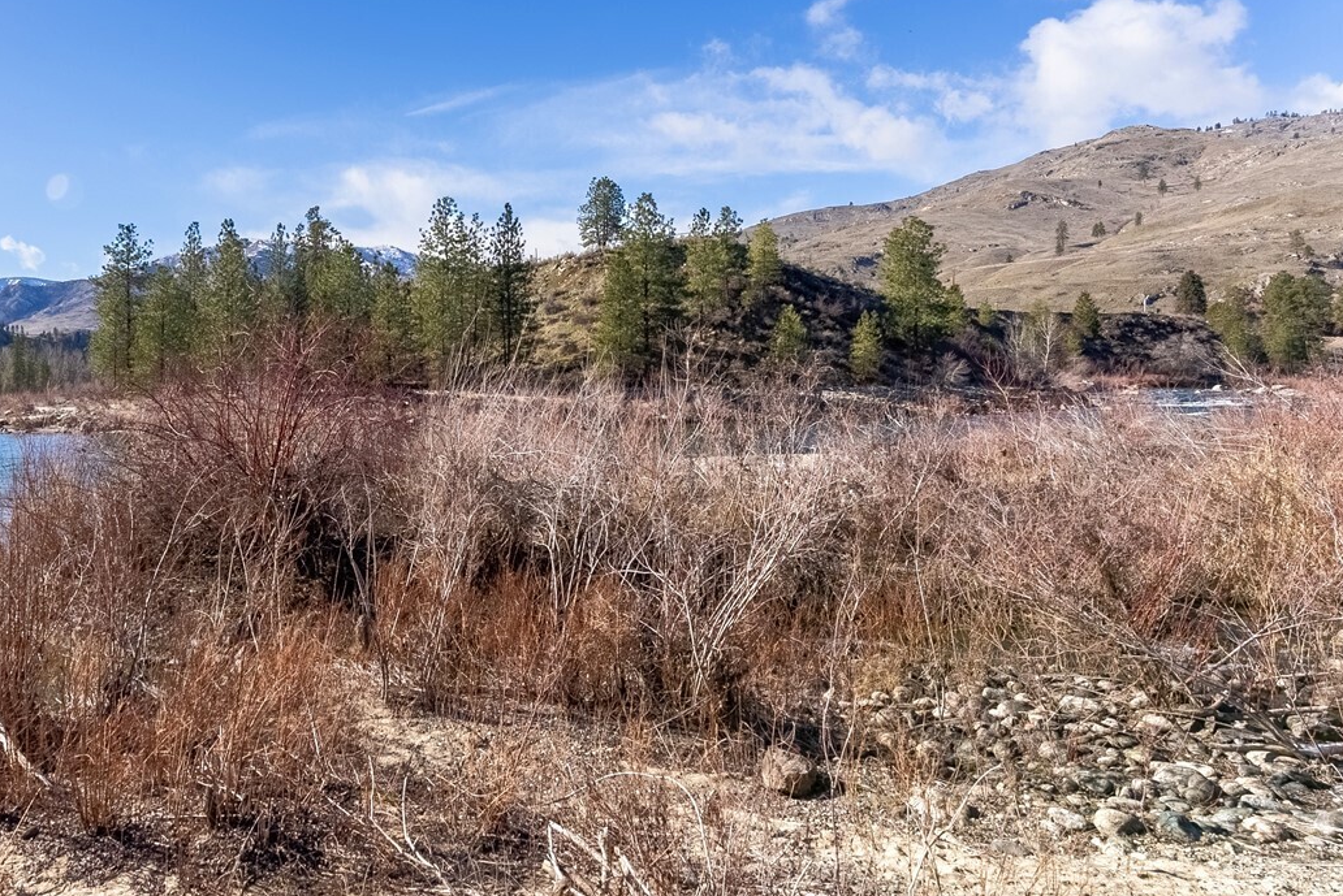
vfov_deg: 54.8
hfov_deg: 71.3
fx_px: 858
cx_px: 347
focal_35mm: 23
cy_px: 364
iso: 100
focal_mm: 14
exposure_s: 1/4000
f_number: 11
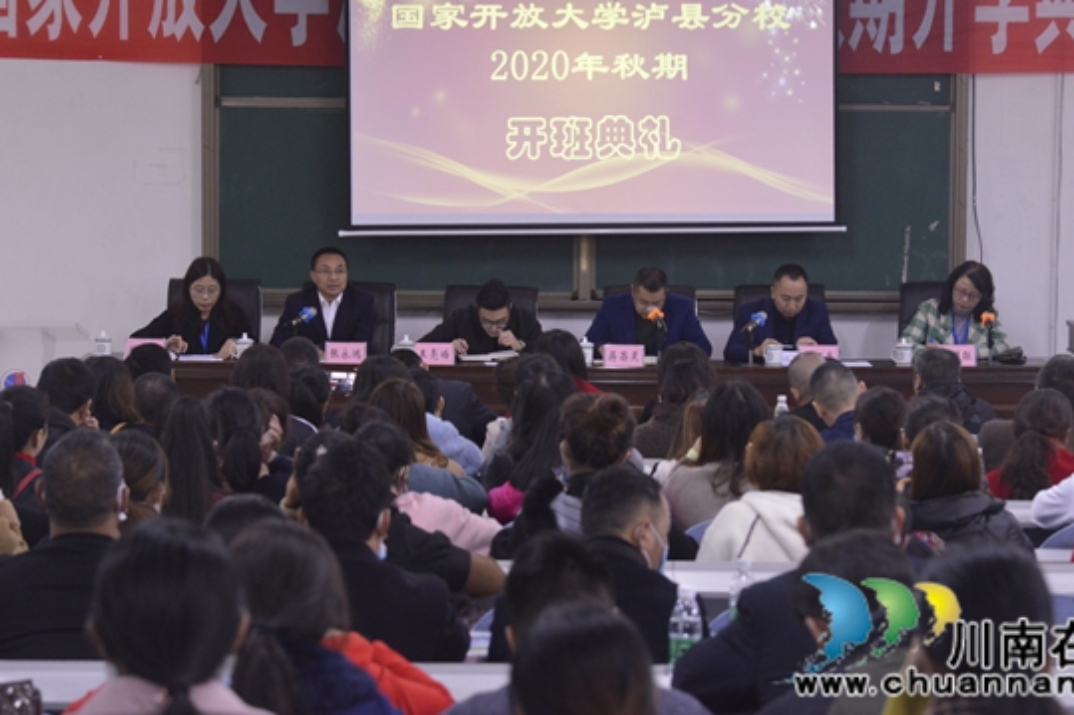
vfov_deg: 13.5
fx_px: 3012
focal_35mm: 101
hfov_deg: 20.2
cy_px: 302
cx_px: 564
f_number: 5.6
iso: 4000
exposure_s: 1/60
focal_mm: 85
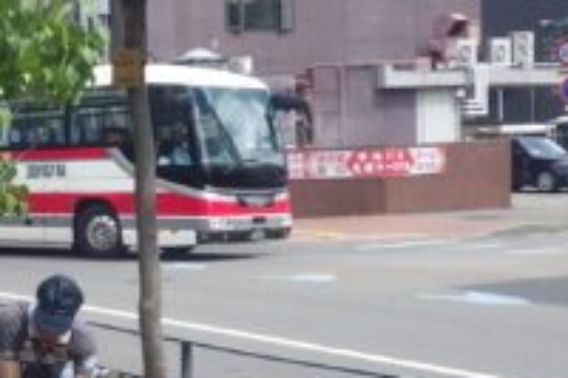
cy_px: 288
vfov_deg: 16.3
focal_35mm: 83
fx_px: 1308
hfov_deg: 23.0
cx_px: -58
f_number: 4.2
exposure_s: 1/400
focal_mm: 5
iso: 125
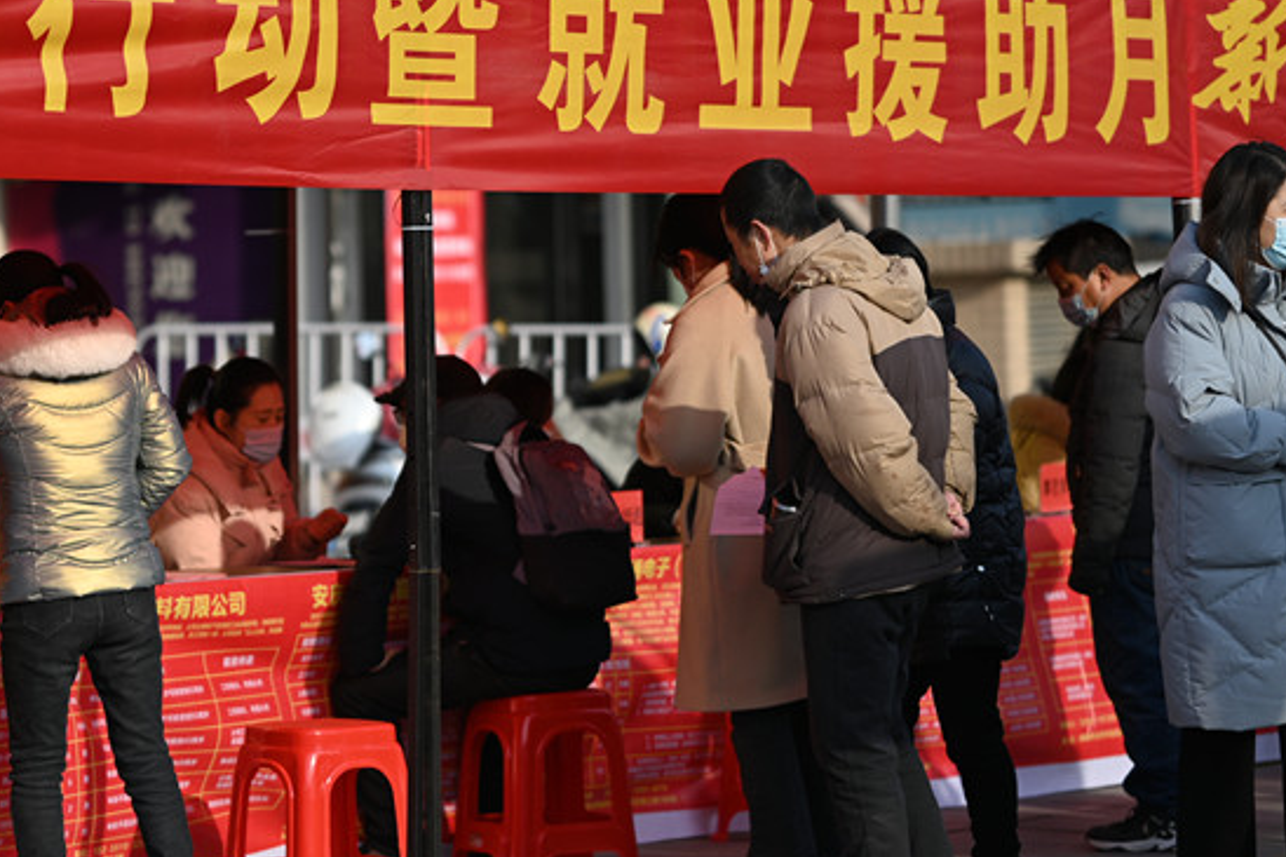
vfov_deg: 8.8
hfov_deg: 13.2
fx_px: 5535
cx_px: 296
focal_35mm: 155
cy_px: 352
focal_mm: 85
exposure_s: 1/2500
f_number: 1.8
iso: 64
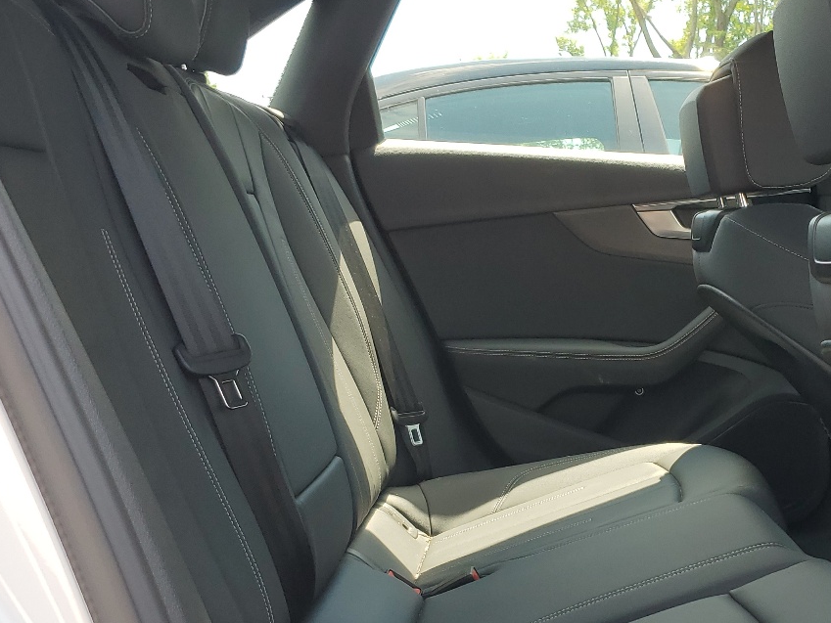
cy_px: 404
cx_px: 620
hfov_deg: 38.0
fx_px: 1176
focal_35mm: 49
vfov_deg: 29.5
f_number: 1.5
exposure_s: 1/370
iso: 50
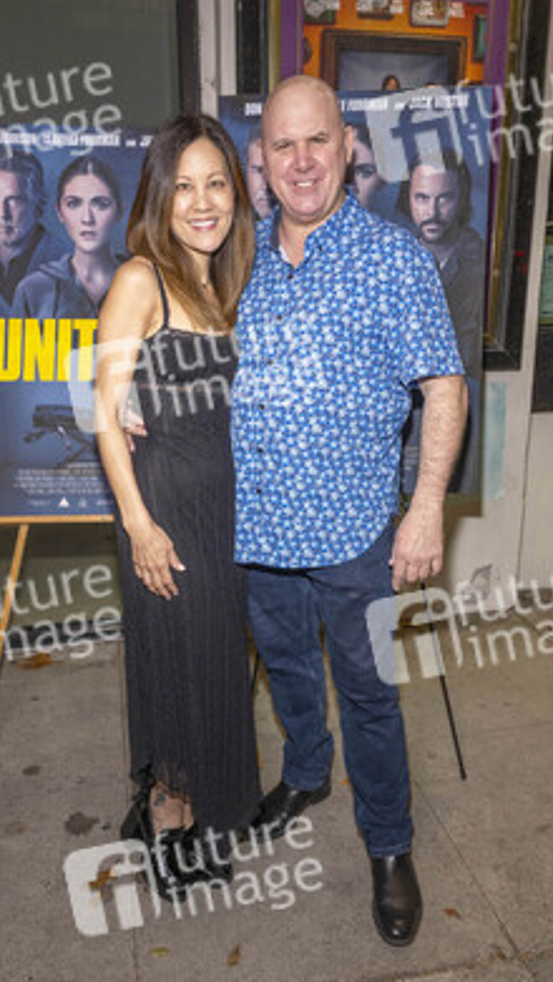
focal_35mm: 30
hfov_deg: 38.9
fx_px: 782
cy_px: 500
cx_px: 266
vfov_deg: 64.3
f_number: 5.6
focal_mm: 28
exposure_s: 1/200
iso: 800
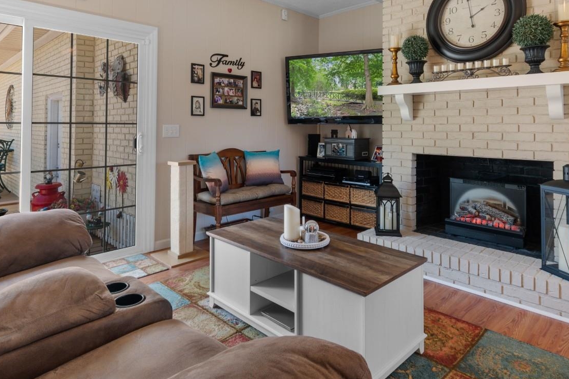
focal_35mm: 22
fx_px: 348
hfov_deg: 78.6
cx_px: 288
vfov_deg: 55.8
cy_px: 121
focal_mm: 10
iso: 100
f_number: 4.5
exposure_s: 1/25
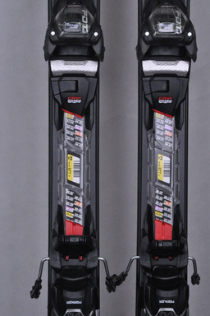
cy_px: 182
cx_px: 118
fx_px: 1151
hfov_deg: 10.4
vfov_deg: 15.6
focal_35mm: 132
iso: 3200
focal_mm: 75
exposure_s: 1/125
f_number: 11
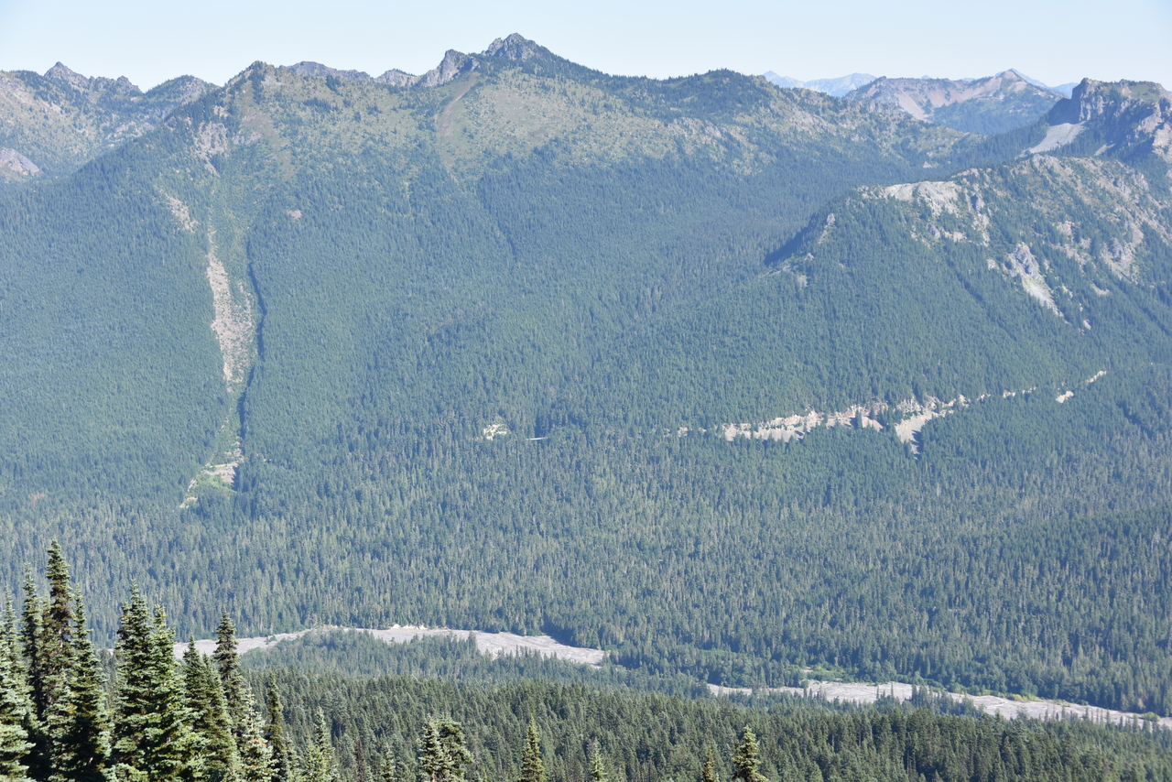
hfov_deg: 35.6
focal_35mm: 56
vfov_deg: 24.2
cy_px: 391
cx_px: 586
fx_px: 1823
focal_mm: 56
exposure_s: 1/200
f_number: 7.1
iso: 100
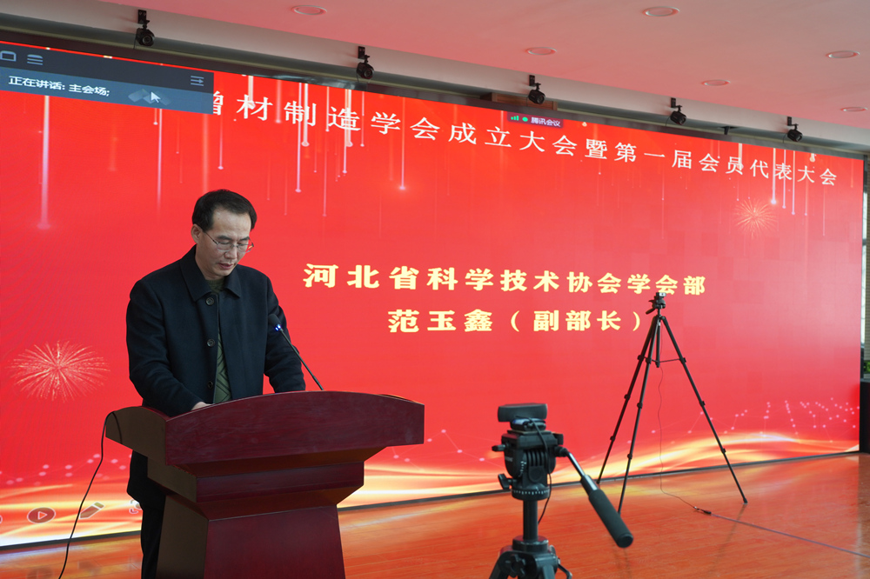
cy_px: 290
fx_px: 966
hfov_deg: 48.5
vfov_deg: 33.4
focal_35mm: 40
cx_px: 435
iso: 640
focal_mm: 40
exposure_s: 1/40
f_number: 5.6
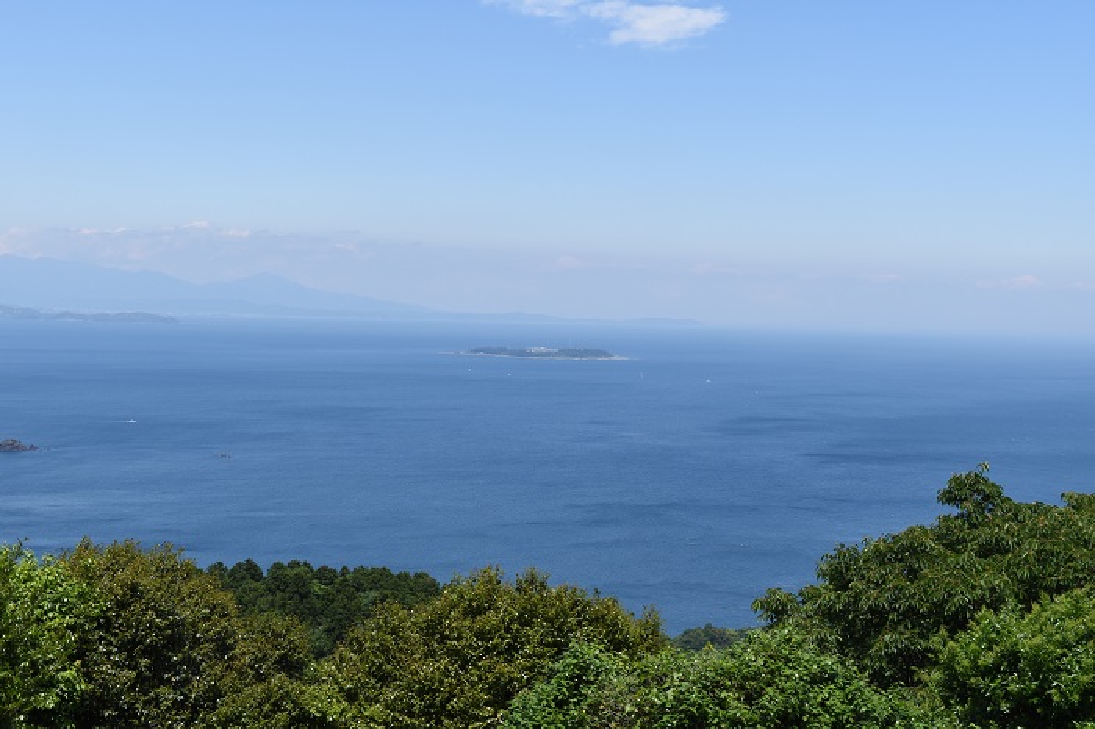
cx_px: 548
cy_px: 364
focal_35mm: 60
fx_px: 1824
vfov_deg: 22.6
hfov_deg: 33.4
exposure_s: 1/500
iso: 200
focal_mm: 40
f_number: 11
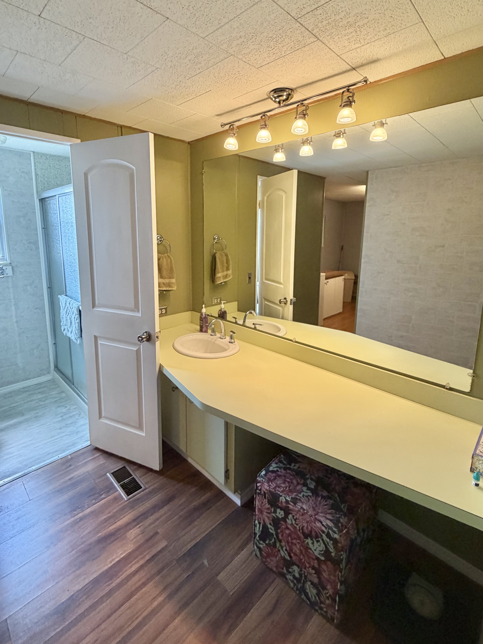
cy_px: 284
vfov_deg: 90.6
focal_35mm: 17
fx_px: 316
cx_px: 235
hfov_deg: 74.7
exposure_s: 1/120
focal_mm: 2.22
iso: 200
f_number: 2.2
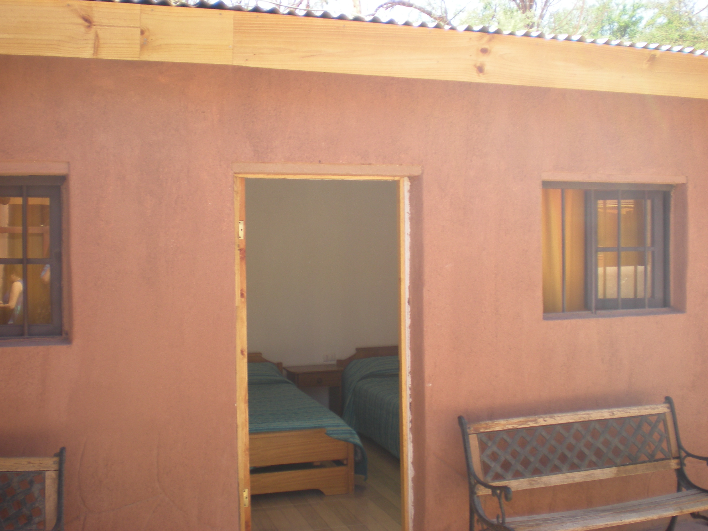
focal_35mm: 39
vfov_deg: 36.8
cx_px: 351
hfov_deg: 47.9
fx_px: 798
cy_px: 261
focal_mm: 6.3
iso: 64
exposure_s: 1/153
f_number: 3.1
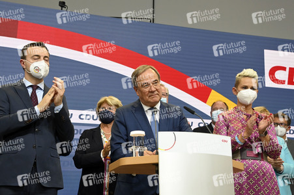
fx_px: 457
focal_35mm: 56
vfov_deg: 24.2
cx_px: 147
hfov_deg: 35.7
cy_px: 98
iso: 4000
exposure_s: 1/400
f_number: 5.6
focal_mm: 56
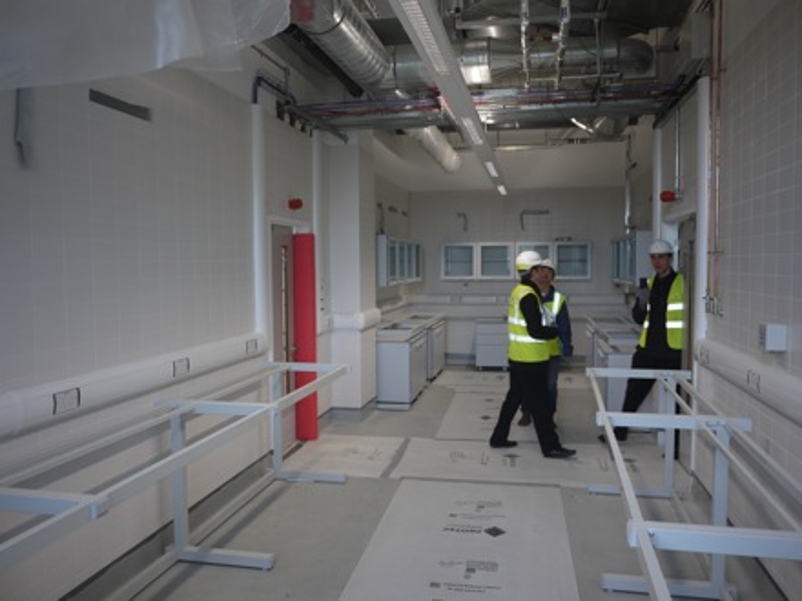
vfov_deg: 49.7
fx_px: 649
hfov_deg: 63.4
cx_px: 401
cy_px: 300
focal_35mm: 28
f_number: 2.5
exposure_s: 1/60
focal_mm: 14
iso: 125
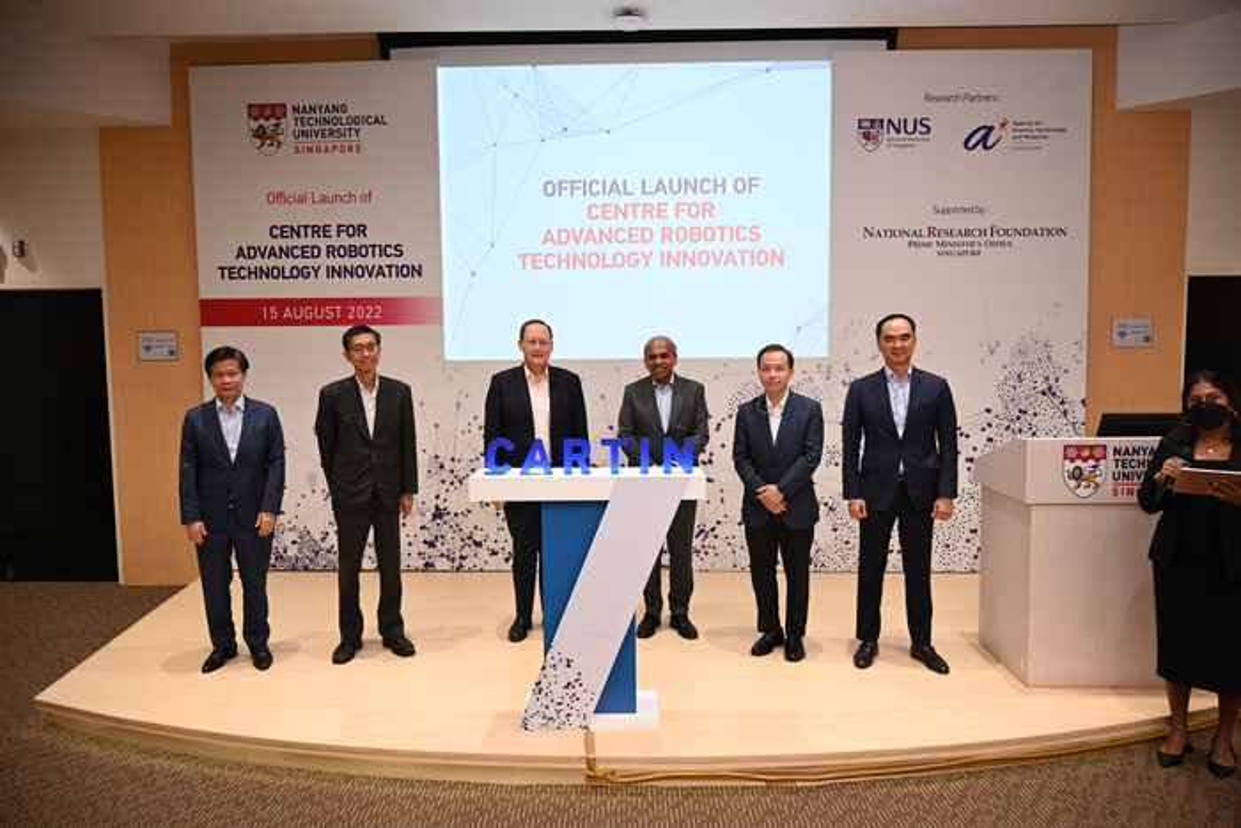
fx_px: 827
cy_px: 414
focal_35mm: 24
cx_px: 620
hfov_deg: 73.7
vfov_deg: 53.2
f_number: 4
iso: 1000
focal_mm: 24
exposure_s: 1/125
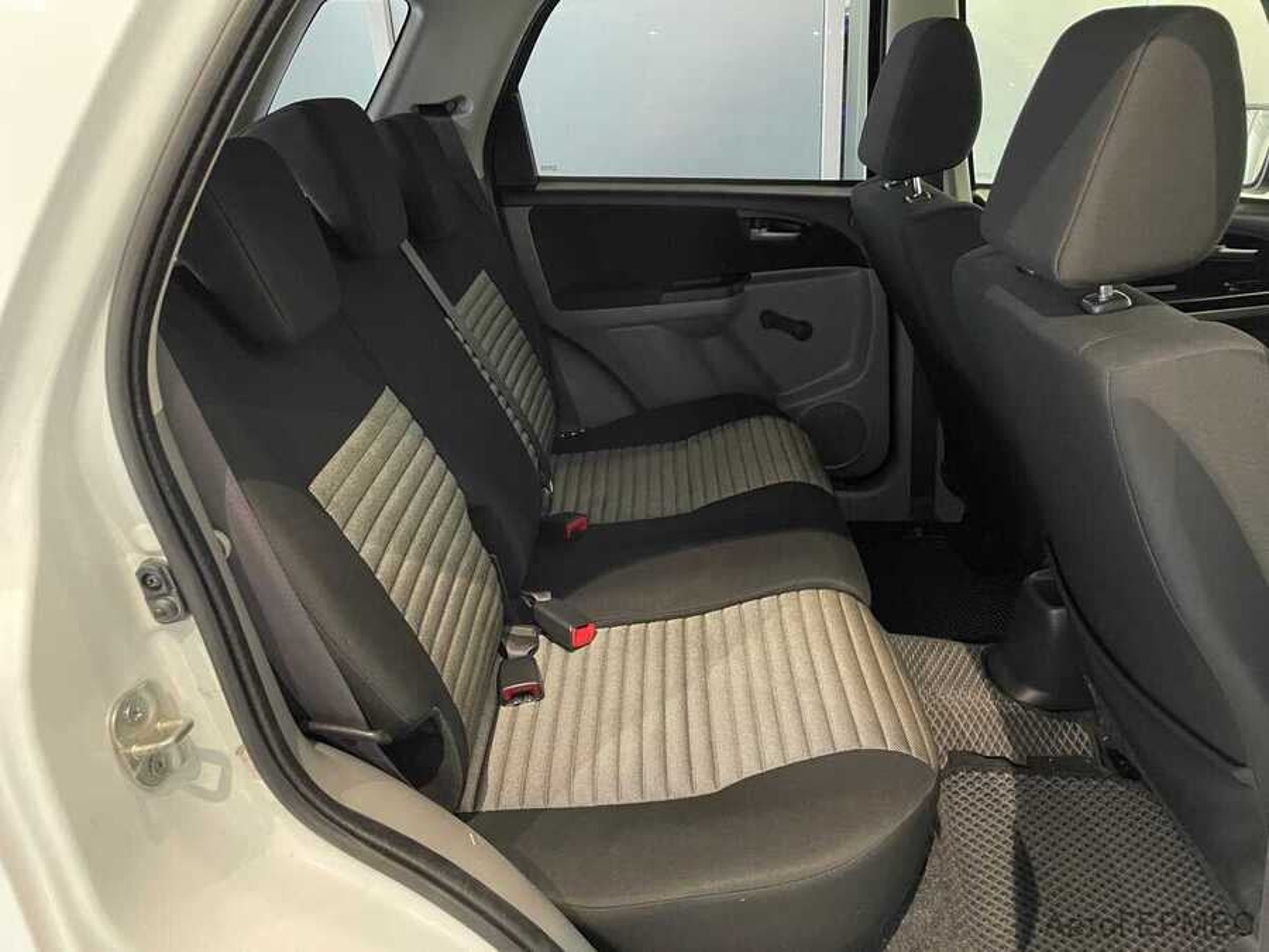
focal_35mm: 26
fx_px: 953
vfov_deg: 53.1
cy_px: 476
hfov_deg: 67.3
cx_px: 634
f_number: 1.6
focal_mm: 4.2
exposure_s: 1/25
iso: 640
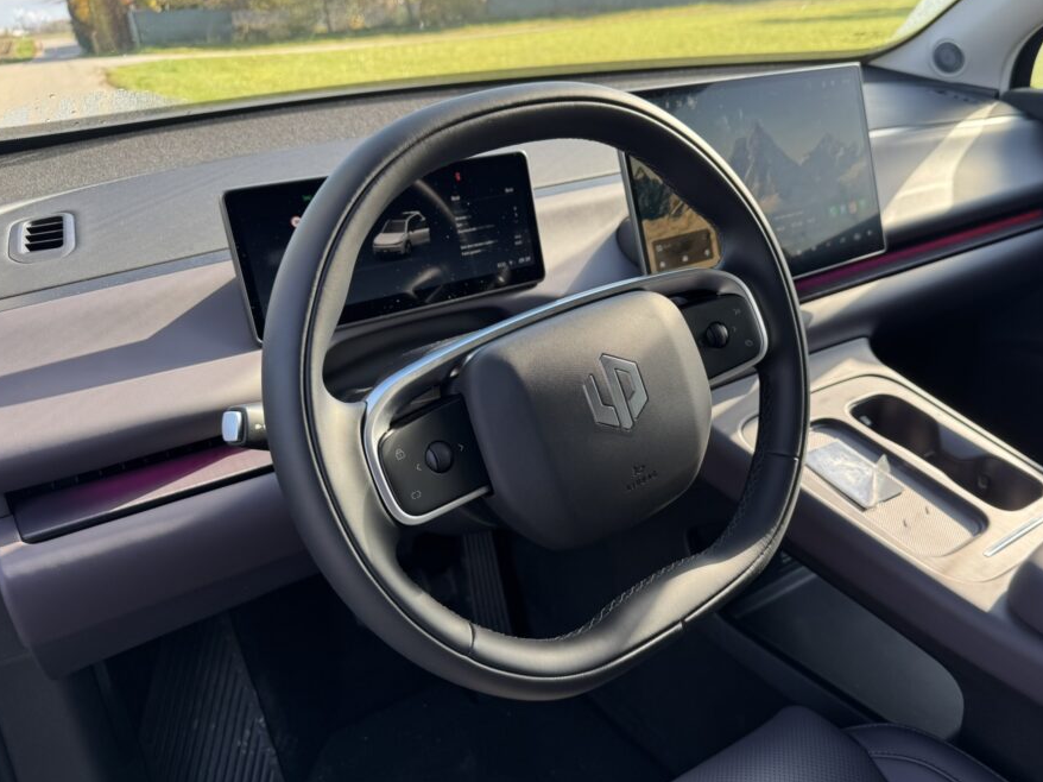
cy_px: 366
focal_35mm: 28
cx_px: 593
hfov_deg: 63.2
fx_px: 843
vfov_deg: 49.7
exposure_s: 1/354
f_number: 1.78
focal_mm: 6.76
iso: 80
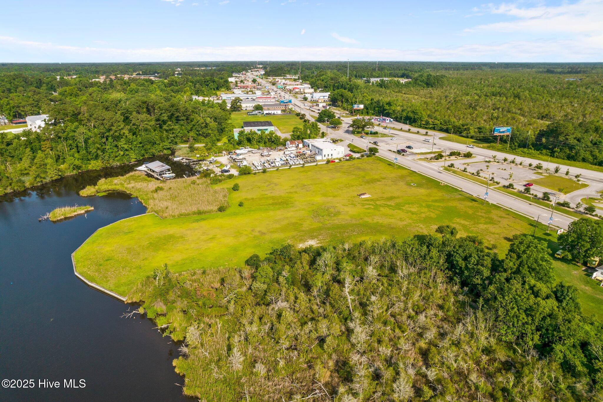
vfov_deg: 57.2
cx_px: 302
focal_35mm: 22
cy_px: 201
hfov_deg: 78.6
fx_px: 368
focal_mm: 8.38
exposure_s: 1/320
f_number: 2.8
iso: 100
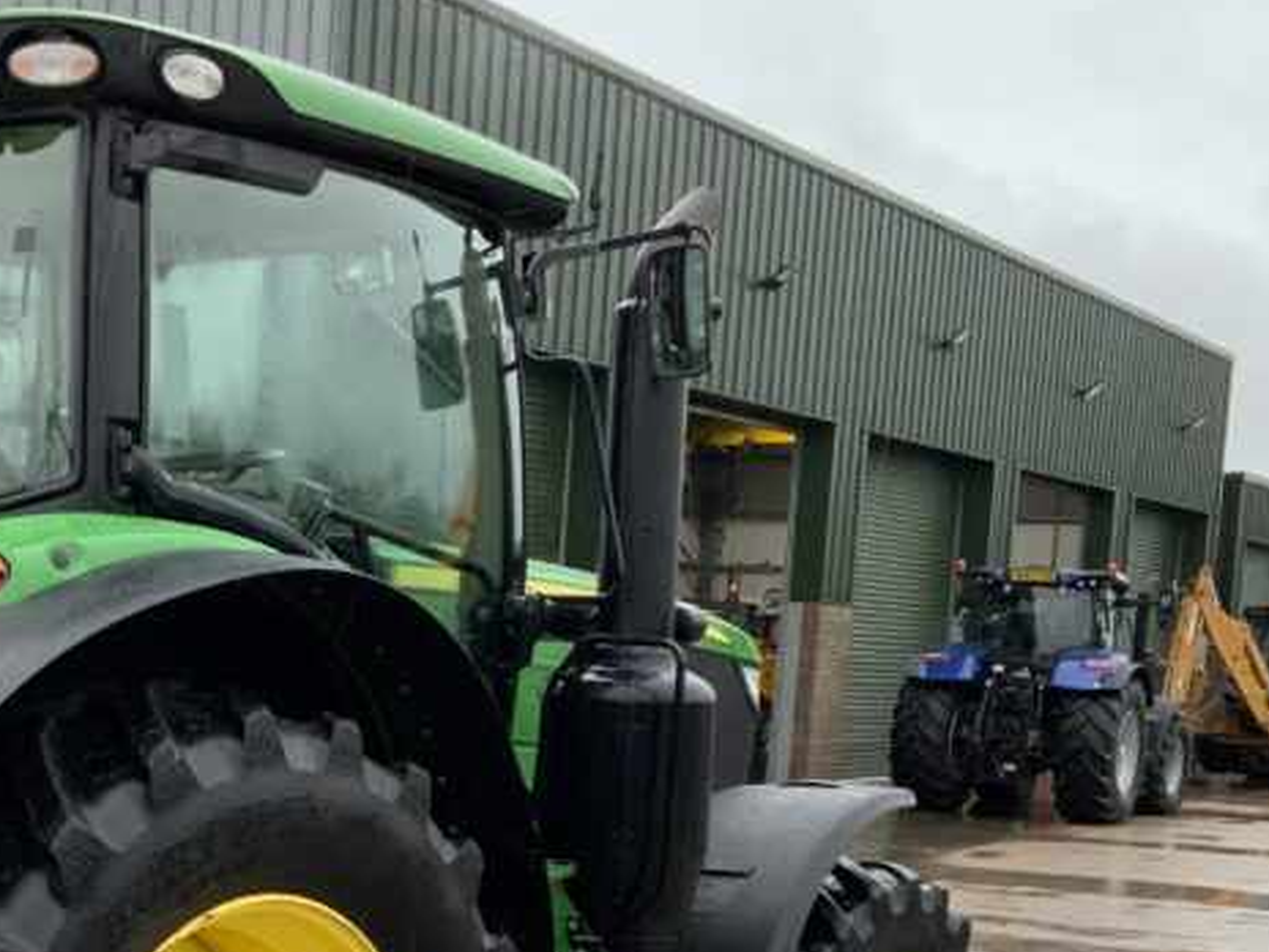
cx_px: 219
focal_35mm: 64
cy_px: 864
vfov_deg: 22.4
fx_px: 2346
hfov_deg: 29.4
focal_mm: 3
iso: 64
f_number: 1.8
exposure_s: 1/122
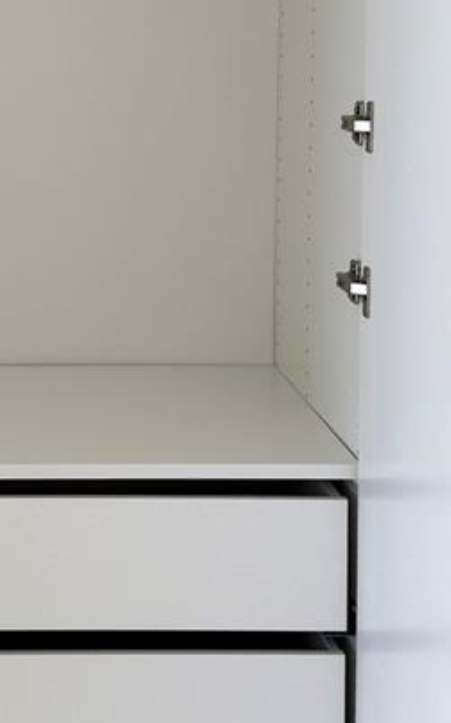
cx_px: 32
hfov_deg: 16.9
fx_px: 1496
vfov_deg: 26.8
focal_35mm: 76
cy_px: 173
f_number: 1.78
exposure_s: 1/121
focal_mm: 6.76
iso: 64
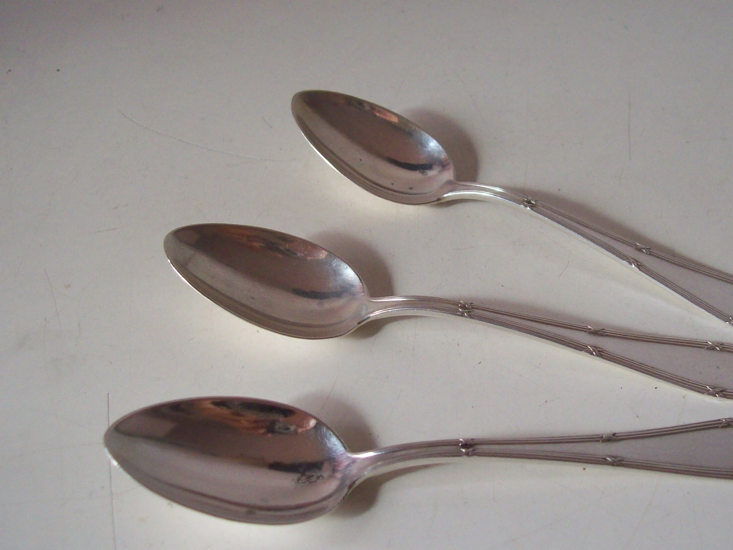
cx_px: 432
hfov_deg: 40.3
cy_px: 267
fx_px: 995
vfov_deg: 30.9
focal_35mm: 47
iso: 160
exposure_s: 1/55
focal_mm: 6
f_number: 2.7
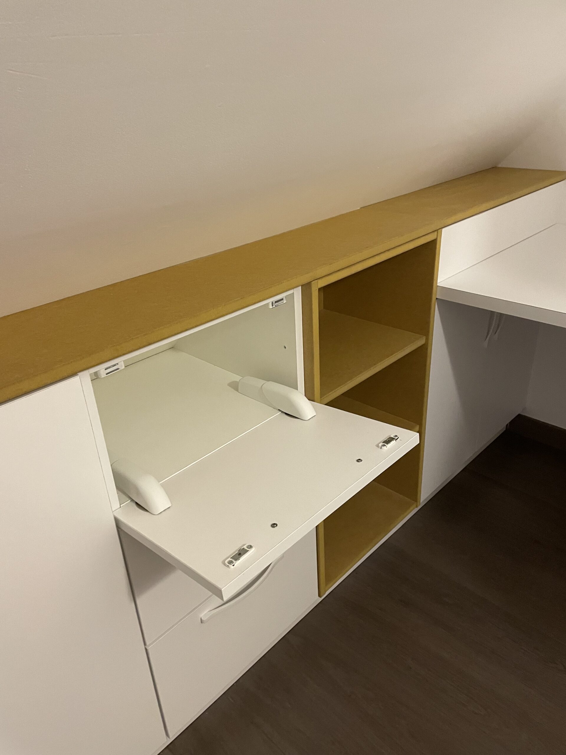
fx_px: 567
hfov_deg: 53.1
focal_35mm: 26
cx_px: 283
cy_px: 378
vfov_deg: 67.3
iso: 400
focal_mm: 4.2
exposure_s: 1/33
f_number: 1.6
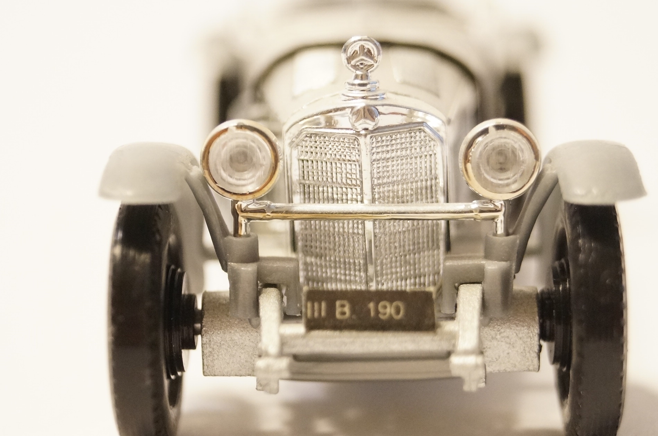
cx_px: 380
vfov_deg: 12.8
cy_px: 248
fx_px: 1946
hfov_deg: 19.2
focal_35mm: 107
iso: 2000
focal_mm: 55
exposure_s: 1/100
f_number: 5.6
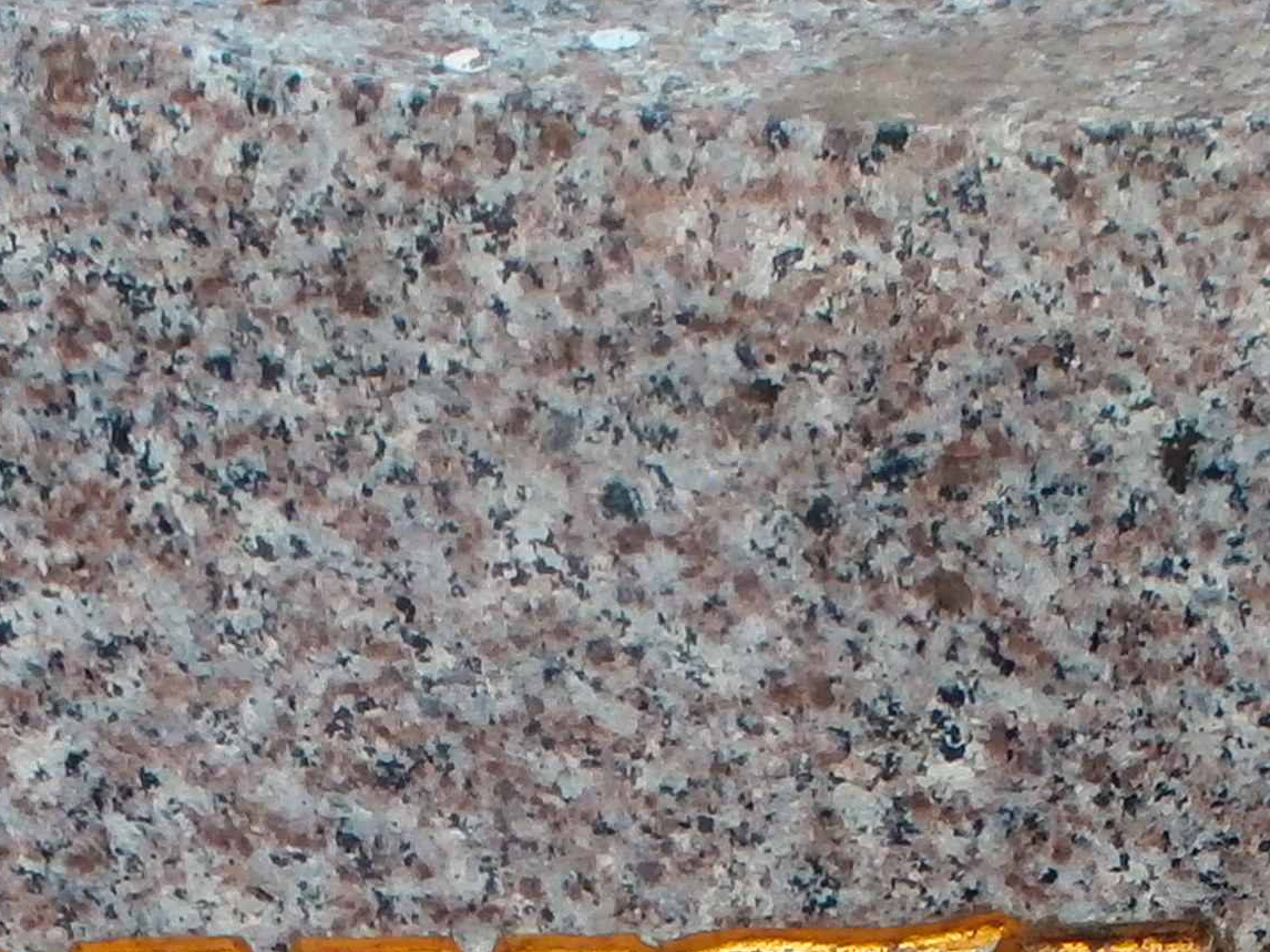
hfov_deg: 10.5
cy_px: 1655
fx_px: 6933
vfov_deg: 7.6
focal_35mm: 189
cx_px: 437
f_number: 4.2
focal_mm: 8.29
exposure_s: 1/100
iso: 100
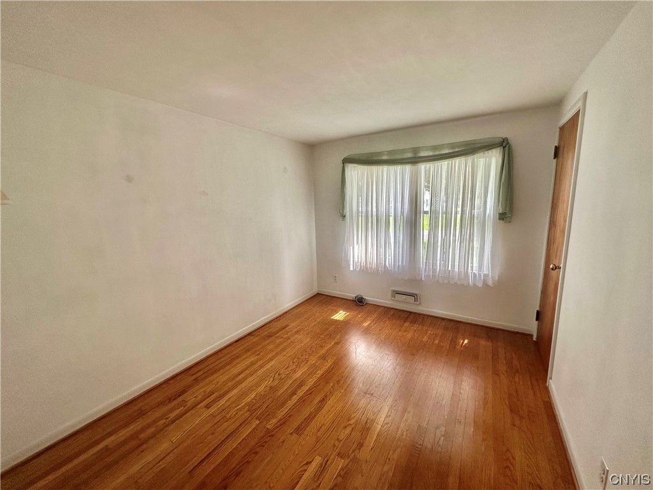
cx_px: 326
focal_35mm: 14
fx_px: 264
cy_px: 245
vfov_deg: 85.7
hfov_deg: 102.1
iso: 80
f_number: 2.2
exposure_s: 1/99
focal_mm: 2.22
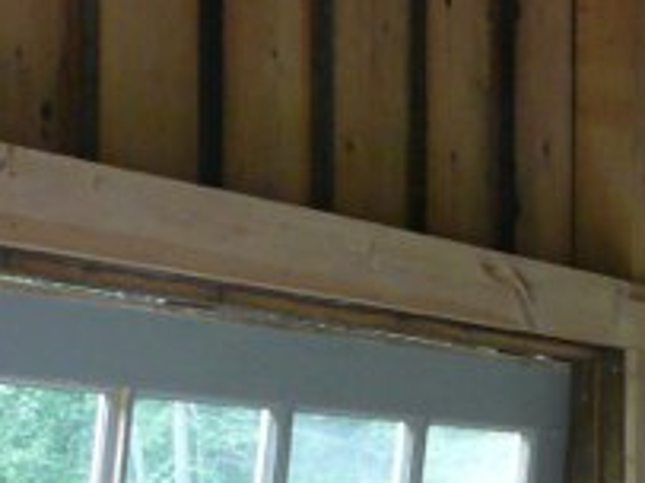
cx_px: 807
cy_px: 718
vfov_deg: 10.4
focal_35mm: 138
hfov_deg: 13.8
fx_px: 2570
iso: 200
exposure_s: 1/30
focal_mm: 7.4
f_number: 2.8
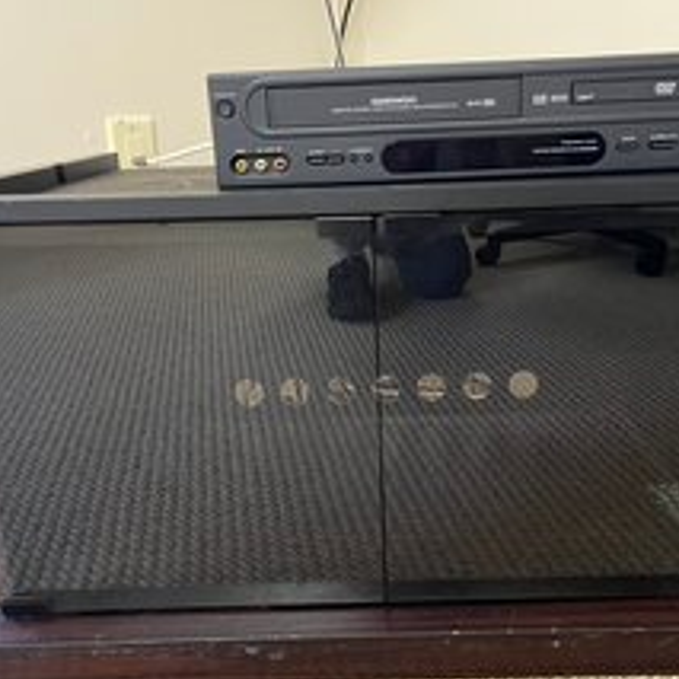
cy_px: 381
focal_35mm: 37
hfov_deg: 44.8
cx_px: 384
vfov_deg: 44.8
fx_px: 821
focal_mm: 5.1
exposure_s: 1/32
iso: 500
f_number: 1.6
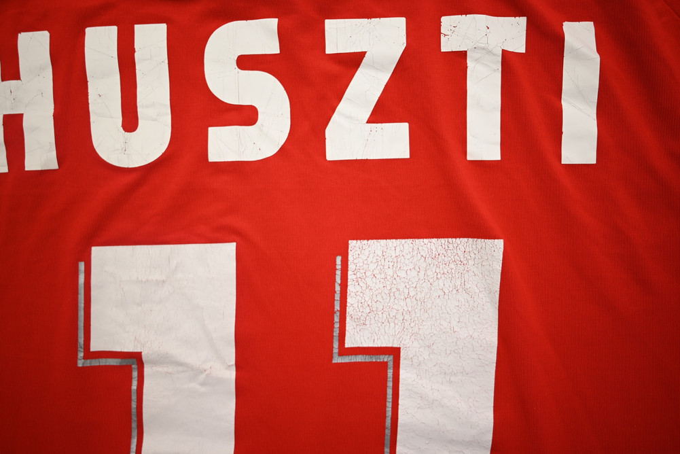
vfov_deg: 43.0
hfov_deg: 61.1
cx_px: 340
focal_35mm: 30
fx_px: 576
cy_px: 227
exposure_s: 1/125
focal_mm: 30.5
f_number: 4.8
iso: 200
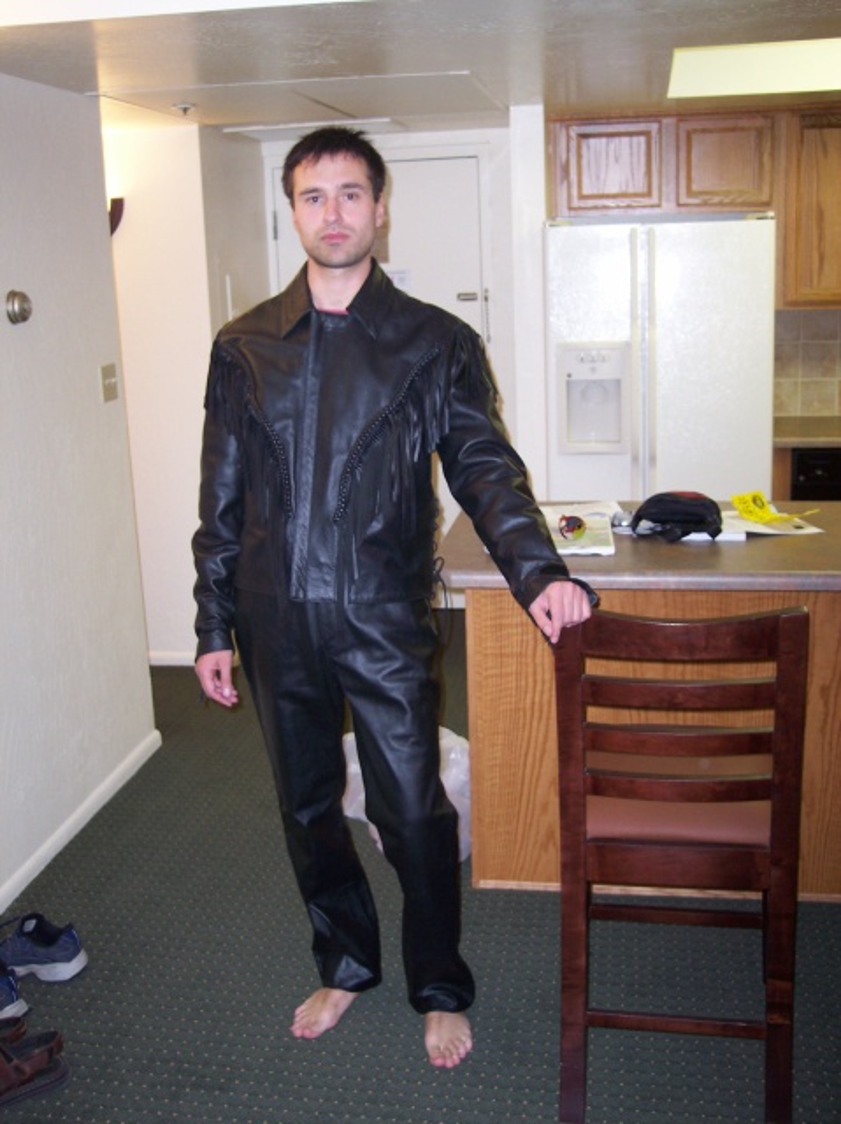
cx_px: 420
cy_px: 562
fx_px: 1233
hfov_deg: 37.7
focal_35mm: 38
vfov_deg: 49.0
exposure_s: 1/30
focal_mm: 8
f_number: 2.8
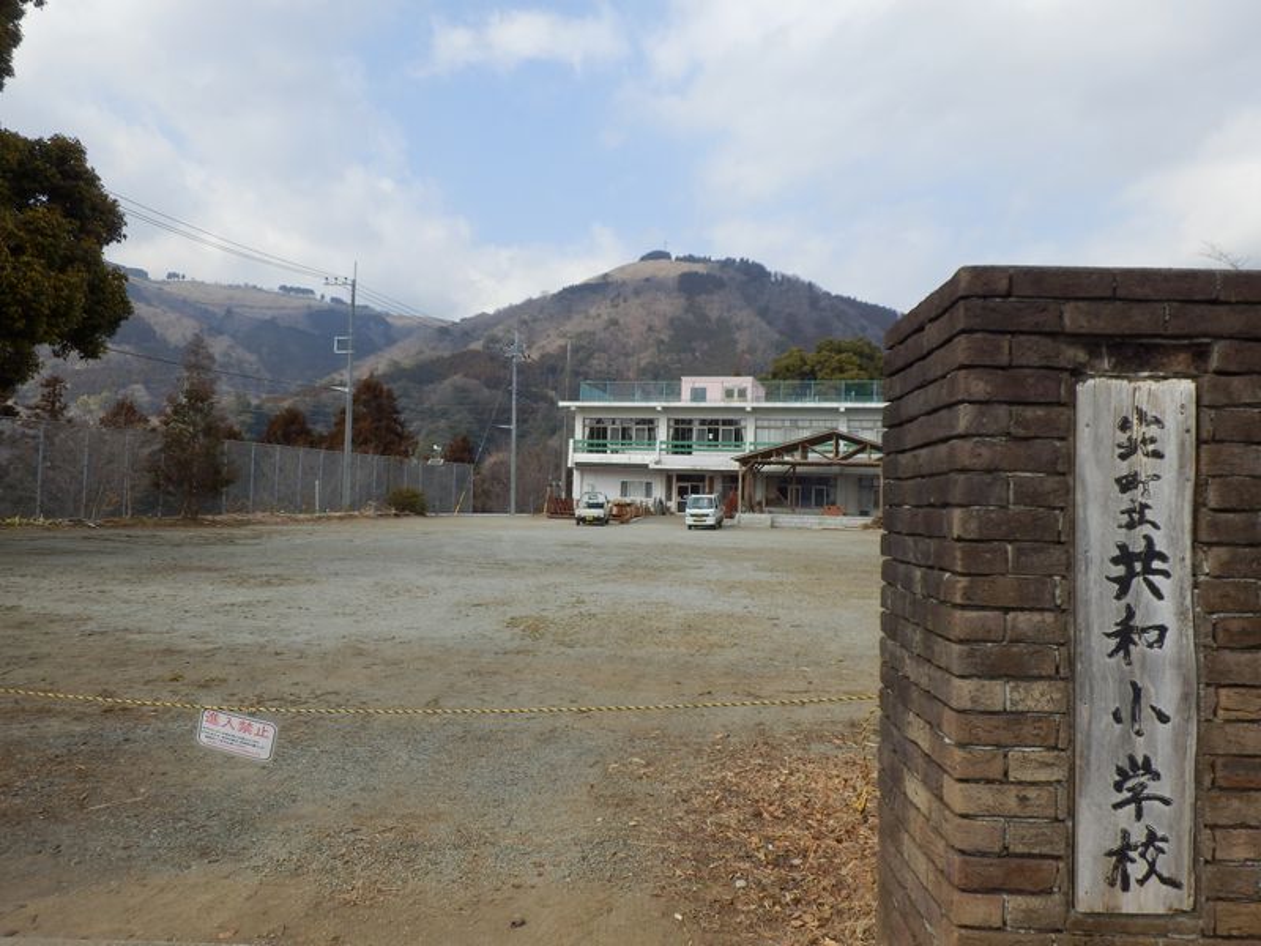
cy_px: 473
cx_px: 630
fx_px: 1093
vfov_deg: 46.8
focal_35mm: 30
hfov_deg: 60.0
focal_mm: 5.3
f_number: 3.5
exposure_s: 1/800
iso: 80
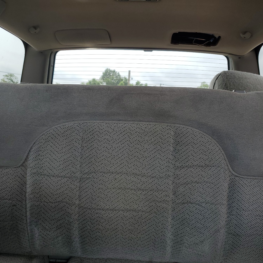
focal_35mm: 31
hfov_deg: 52.5
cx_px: 138
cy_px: 133
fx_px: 266
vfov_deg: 52.5
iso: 50
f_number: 1.5
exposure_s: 1/370
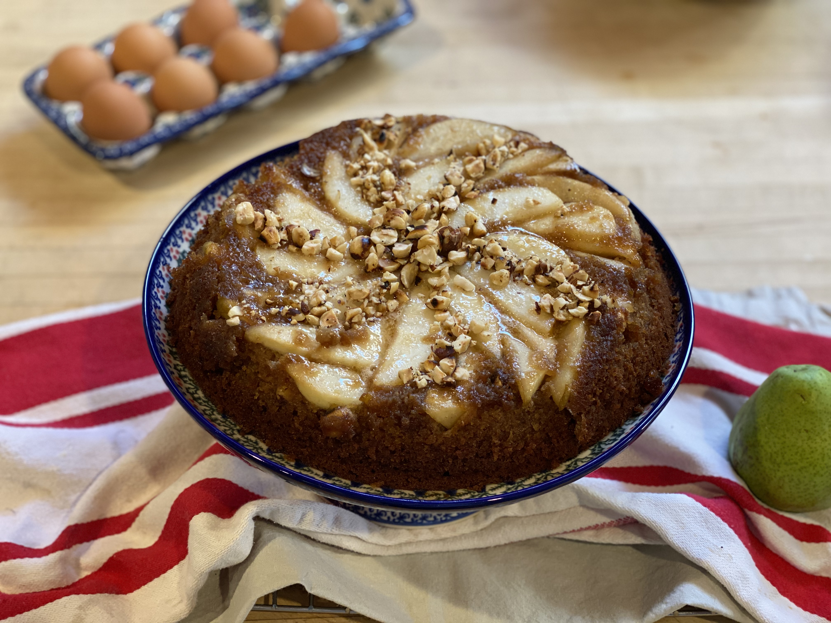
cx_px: 416
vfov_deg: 28.0
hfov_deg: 36.8
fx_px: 1248
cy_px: 312
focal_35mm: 52
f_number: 2
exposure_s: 1/40
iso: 125
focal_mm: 6
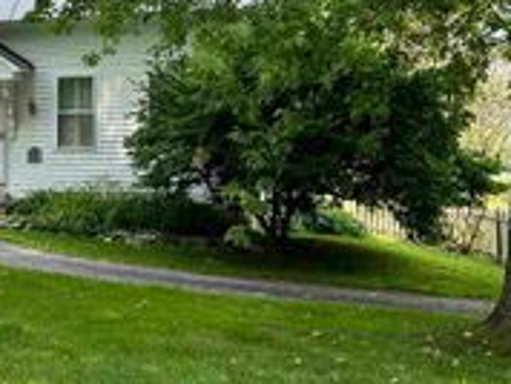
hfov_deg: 23.6
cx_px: -146
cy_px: 102
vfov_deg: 20.1
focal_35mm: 73
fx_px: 1079
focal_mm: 5.7
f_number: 1.5
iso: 50
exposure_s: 1/1751
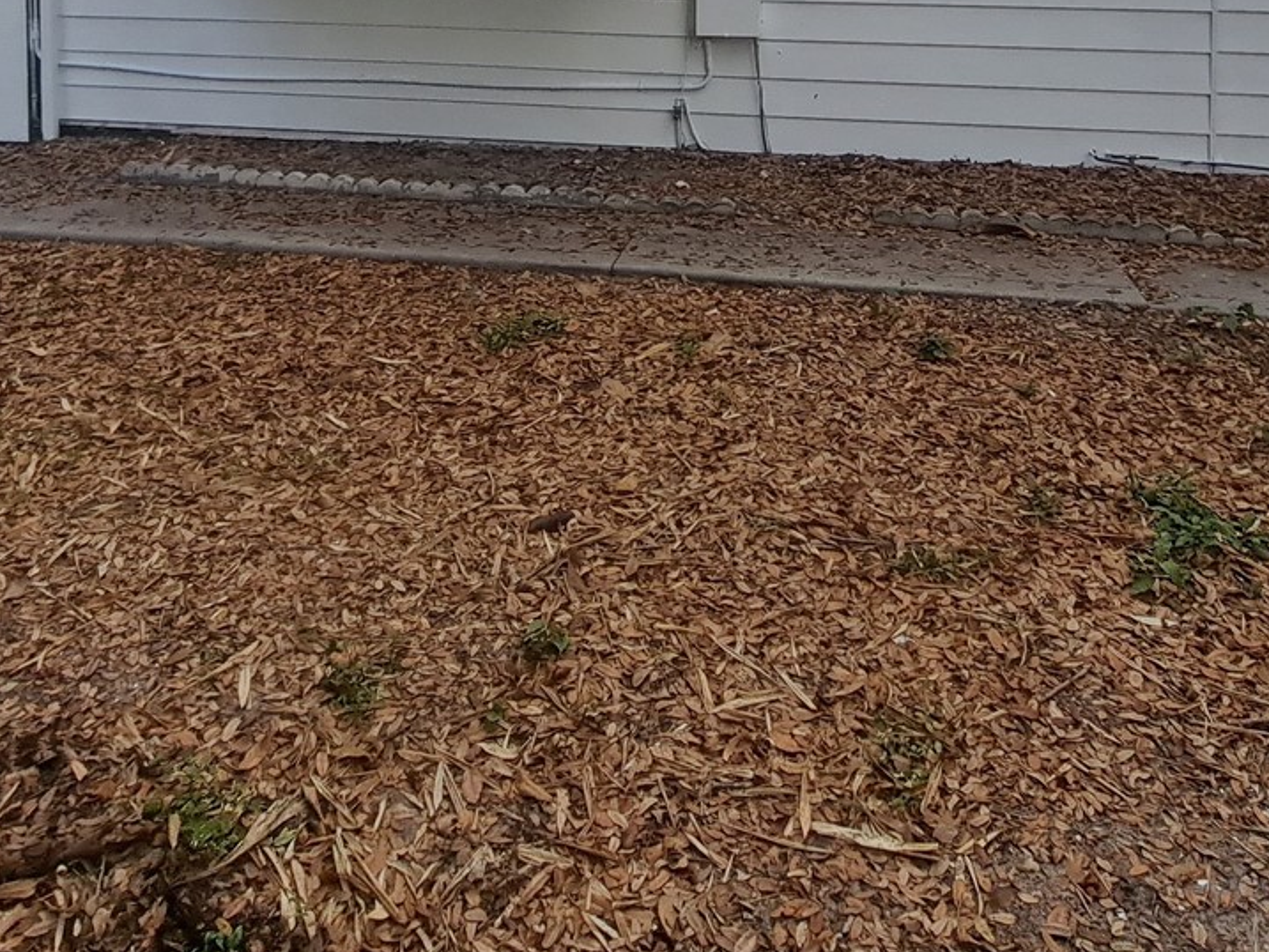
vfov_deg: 39.5
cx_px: 635
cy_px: -94
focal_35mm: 29
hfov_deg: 61.7
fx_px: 1063
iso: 50
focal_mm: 1.74
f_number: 2.2
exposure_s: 1/334
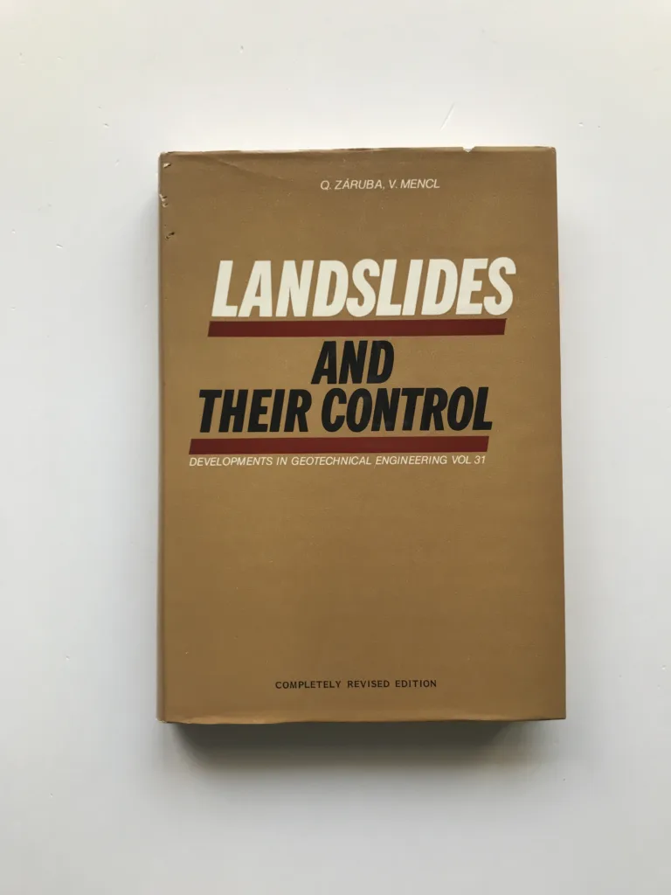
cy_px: 448
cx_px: 336
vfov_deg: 63.4
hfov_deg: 49.7
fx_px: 724
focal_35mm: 28
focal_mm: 3.99
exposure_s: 1/100
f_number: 1.8
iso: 40
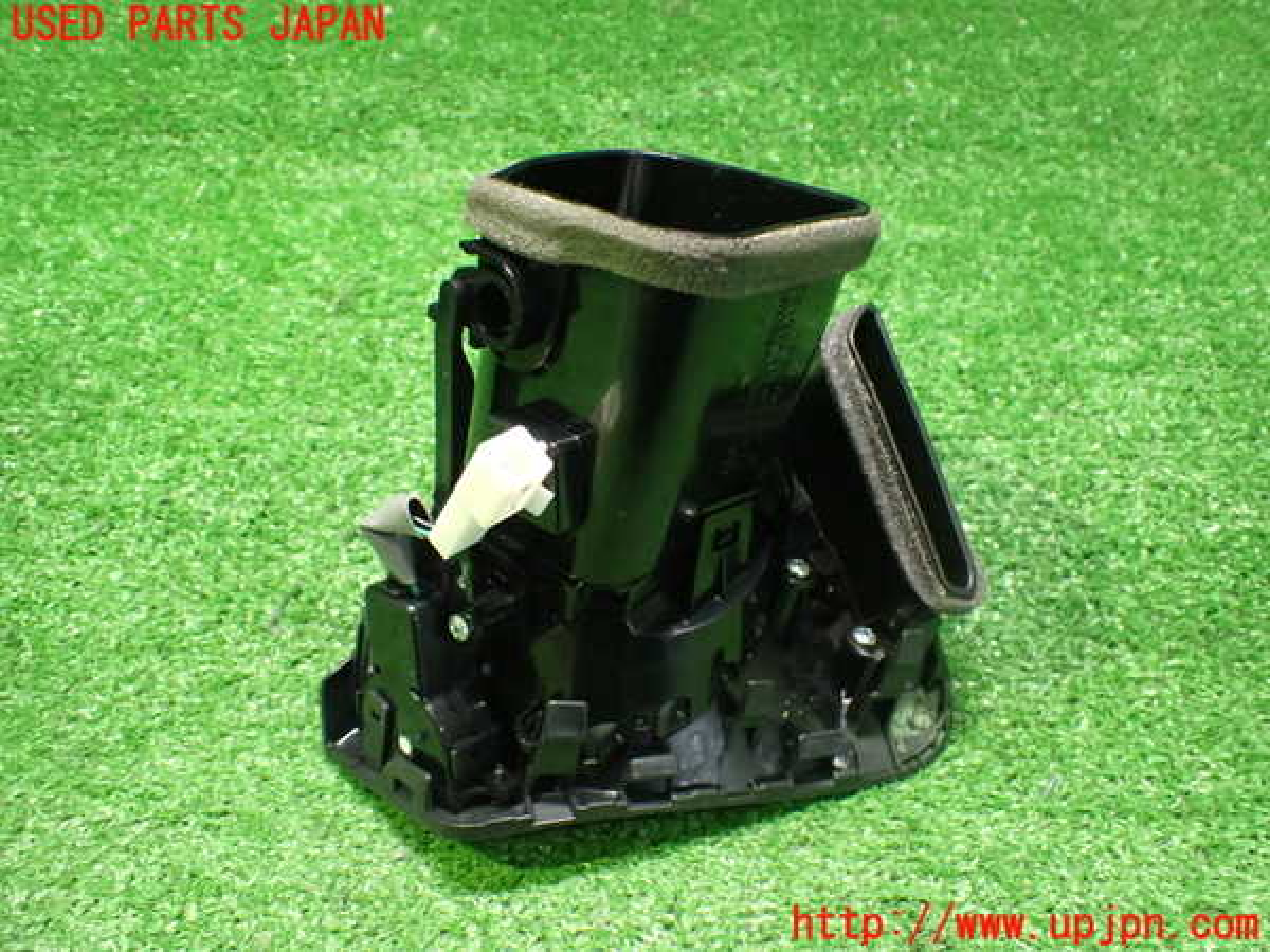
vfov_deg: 46.8
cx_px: 635
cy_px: 476
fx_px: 1101
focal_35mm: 30
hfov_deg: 60.0
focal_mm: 5.4
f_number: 2.3
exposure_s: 1/30
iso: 1250
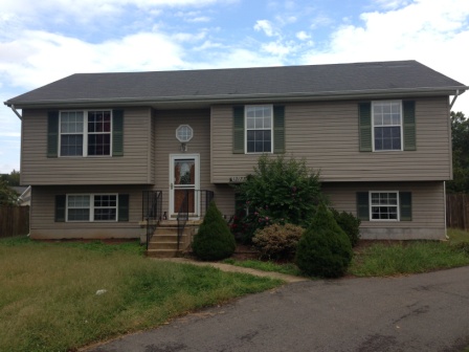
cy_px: 176
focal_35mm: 33
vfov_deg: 42.9
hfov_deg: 55.4
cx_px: 234
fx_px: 447
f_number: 2.4
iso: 50
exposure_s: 1/834
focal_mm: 4.13
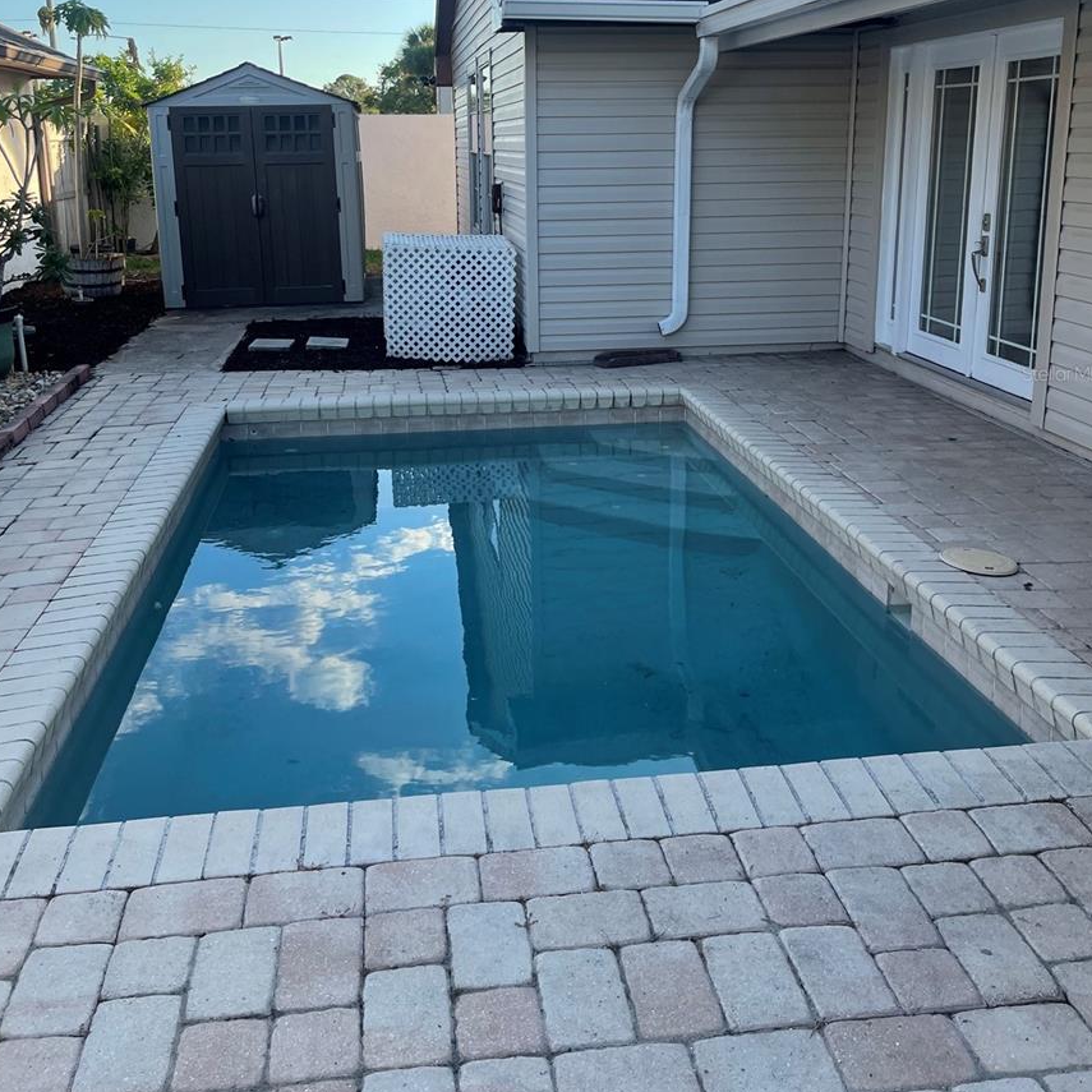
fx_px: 1106
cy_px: 373
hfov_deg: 52.5
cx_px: 538
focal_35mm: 31
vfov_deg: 51.6
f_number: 1.6
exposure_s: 1/848
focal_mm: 5.1
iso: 32
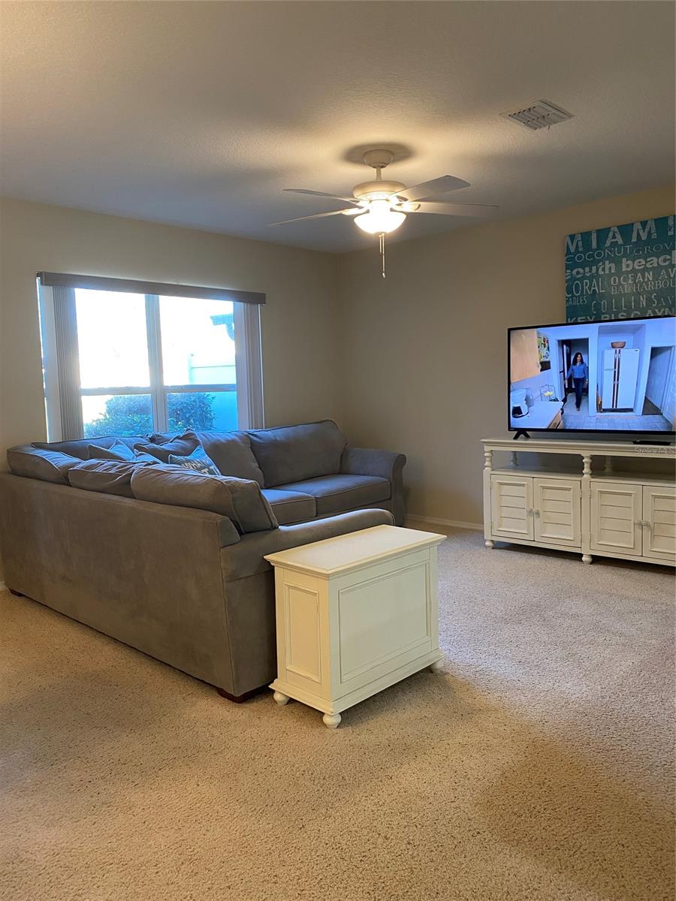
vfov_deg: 67.3
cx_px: 338
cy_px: 450
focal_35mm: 26
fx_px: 677
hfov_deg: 53.1
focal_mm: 4.25
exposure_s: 1/60
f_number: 1.8
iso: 160
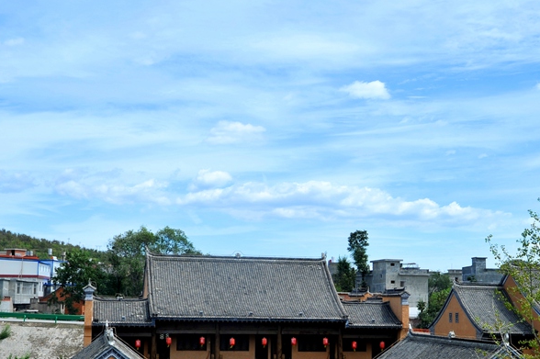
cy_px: 212
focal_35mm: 61
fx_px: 914
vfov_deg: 22.2
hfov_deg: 32.9
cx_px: 269
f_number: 11
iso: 200
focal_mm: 35
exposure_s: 1/250
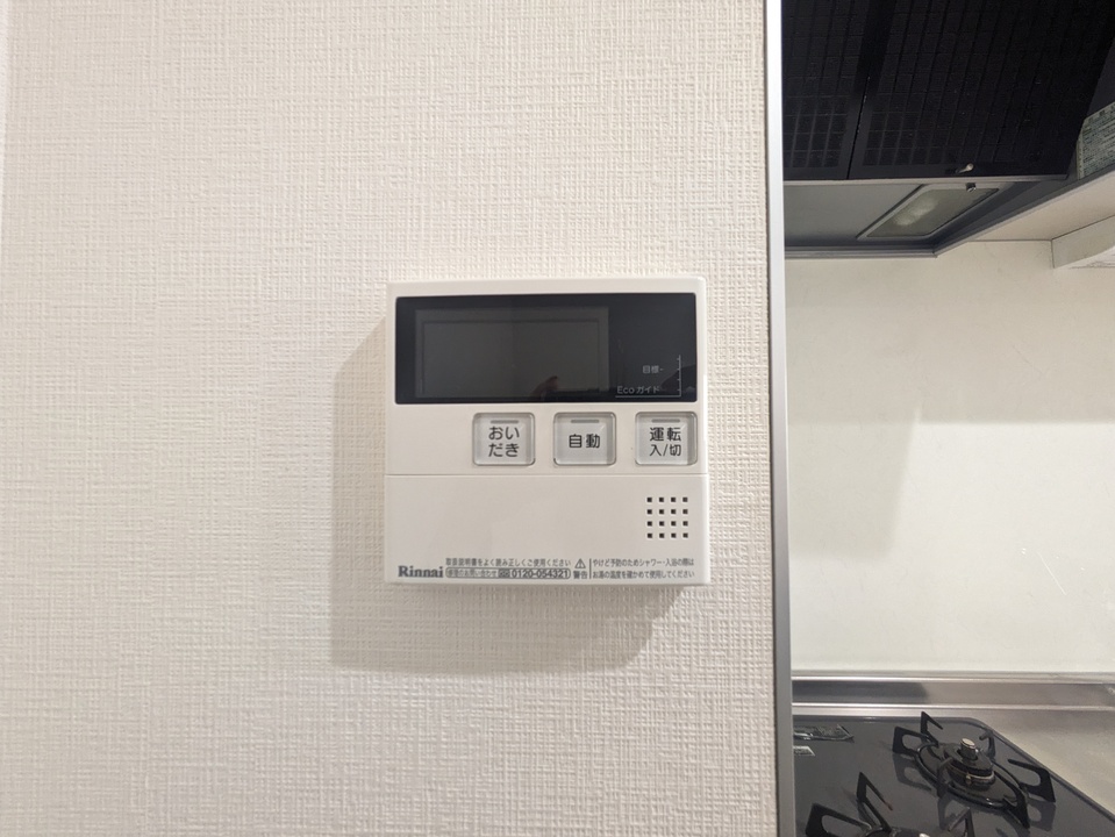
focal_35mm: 14
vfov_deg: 85.7
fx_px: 451
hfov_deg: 102.0
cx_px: 558
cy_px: 418
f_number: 2.2
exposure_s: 1/24
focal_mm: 1.83
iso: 198
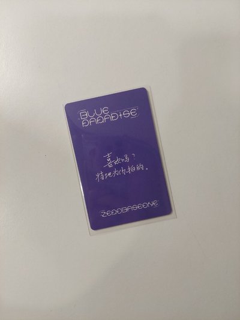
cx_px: 120
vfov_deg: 69.4
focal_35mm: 25
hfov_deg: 54.9
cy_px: 160
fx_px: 231
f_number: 1.8
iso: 125
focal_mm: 5.23
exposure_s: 1/120
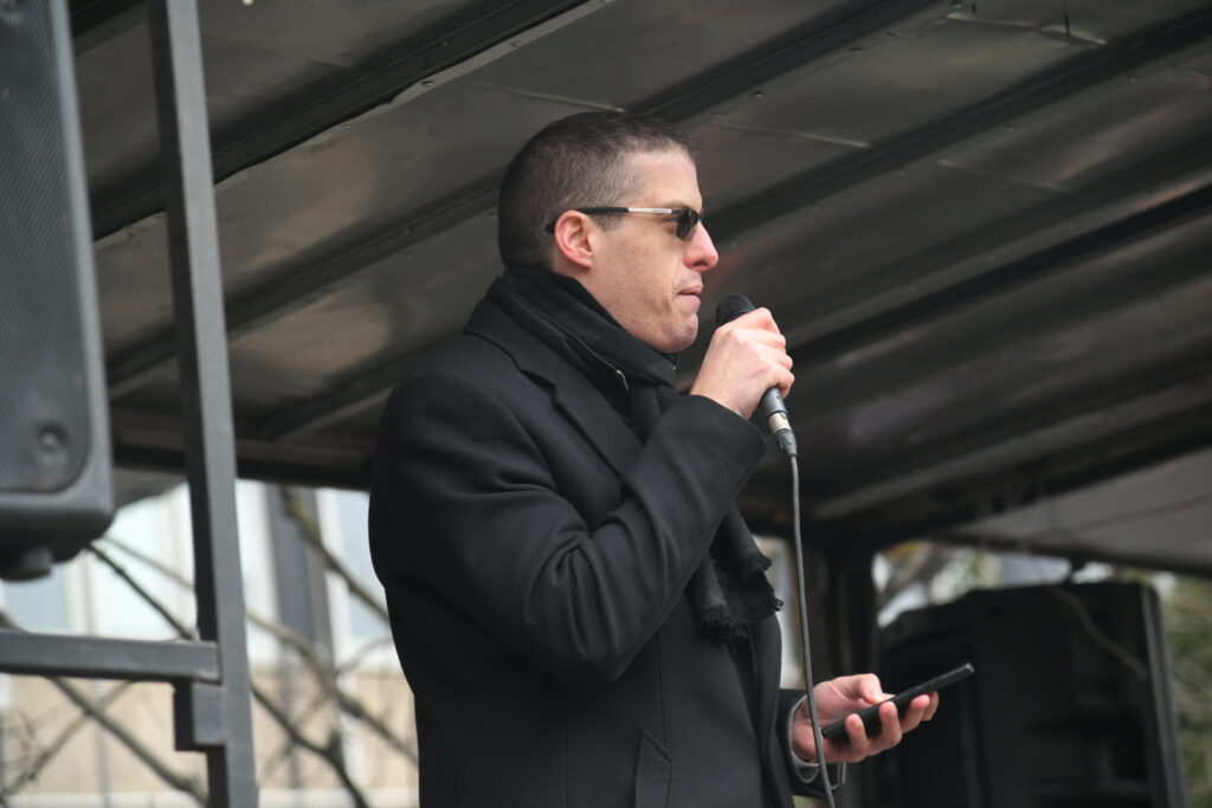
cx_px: 606
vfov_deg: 11.4
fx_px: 4040
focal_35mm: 120
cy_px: 404
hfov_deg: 17.1
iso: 500
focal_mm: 120
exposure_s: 1/200
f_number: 4
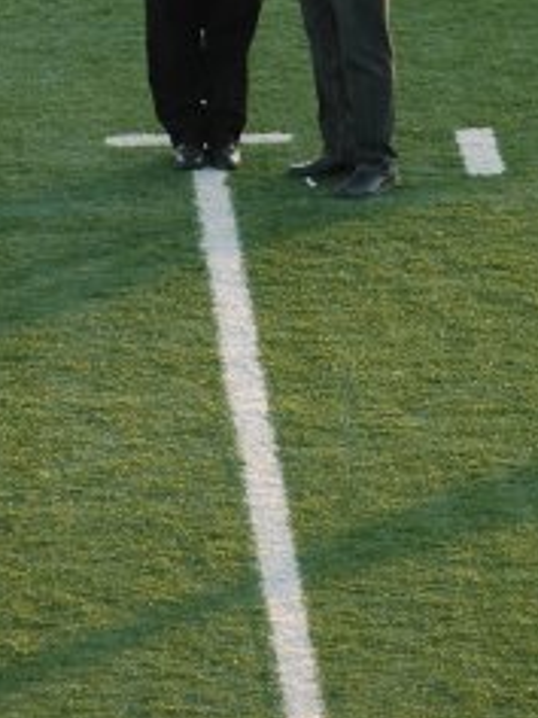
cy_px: -40
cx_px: 354
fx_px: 15190
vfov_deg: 2.7
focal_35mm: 733
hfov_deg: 2.0
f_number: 3.5
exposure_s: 1/200
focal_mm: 200
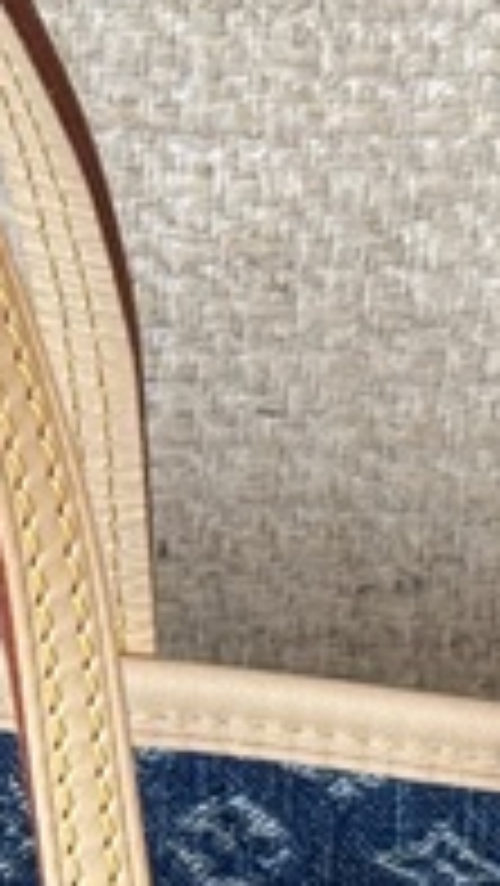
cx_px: -595
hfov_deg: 4.5
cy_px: 621
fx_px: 6309
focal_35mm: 268
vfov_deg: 8.0
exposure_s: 1/100
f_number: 1.78
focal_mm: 6.76
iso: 80
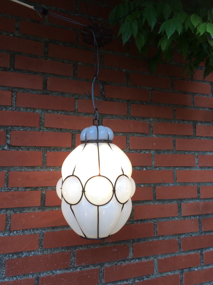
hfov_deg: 48.2
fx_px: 238
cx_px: 106
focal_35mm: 29
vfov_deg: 61.7
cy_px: 142
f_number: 2.2
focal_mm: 4.15
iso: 40
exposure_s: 1/100
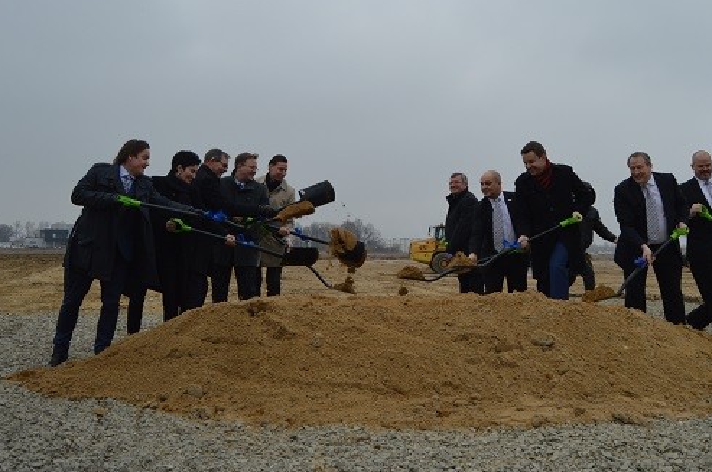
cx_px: 401
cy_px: 189
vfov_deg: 39.7
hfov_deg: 57.1
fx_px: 652
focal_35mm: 33
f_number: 5.6
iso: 100
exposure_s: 1/125
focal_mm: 18
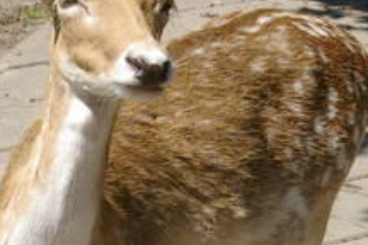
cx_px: 101
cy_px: 263
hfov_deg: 9.8
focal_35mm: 209
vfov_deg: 6.6
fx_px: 2132
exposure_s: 1/160
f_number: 11
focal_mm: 43
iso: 200
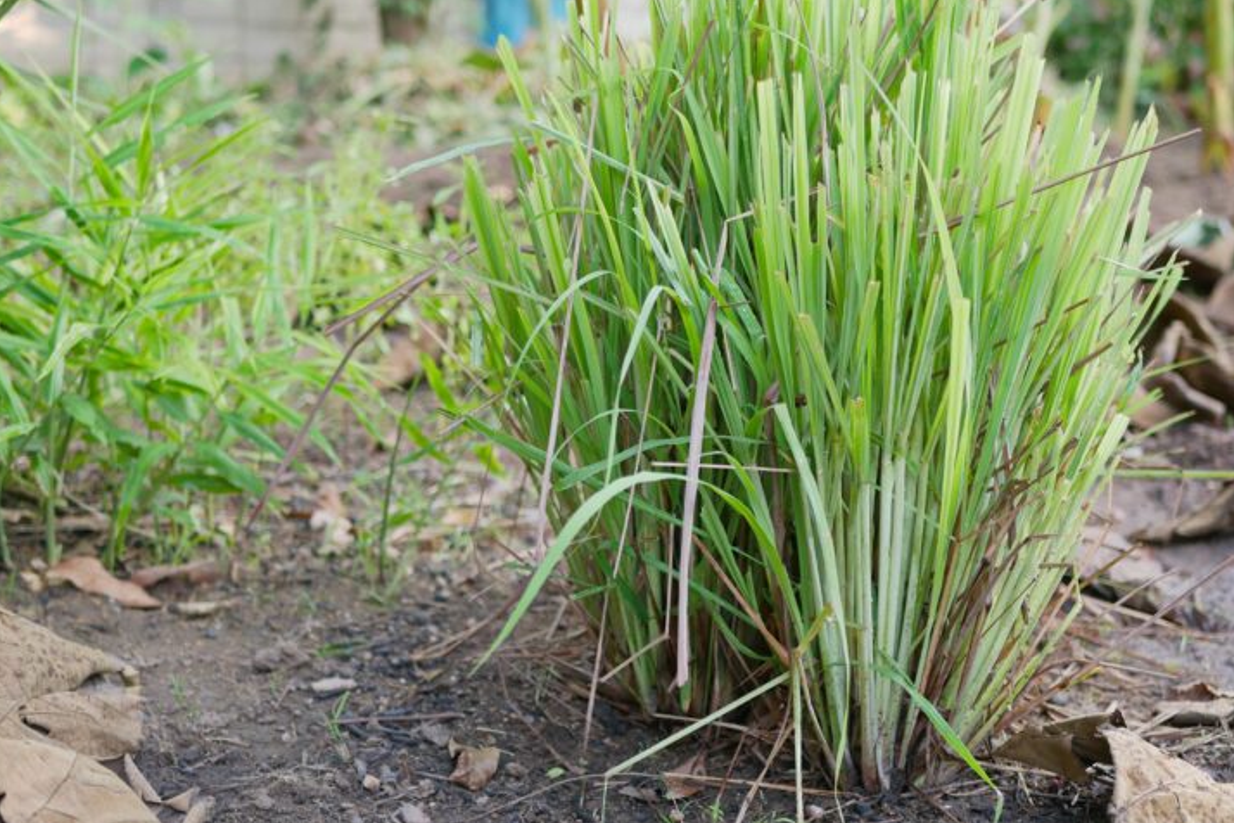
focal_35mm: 56
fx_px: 1919
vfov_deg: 24.2
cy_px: 354
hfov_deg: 35.6
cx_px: 657
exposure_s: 1/160
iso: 200
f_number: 2.2
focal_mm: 25
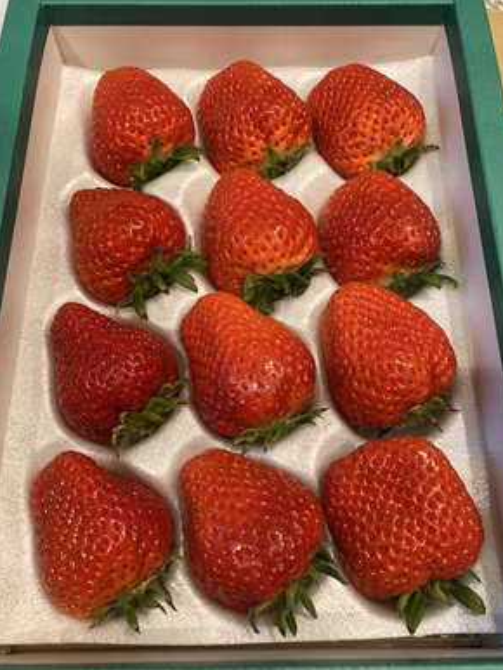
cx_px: 257
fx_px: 561
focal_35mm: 29
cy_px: 344
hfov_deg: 48.3
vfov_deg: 61.6
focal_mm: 3.99
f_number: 1.8
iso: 200
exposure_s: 1/60
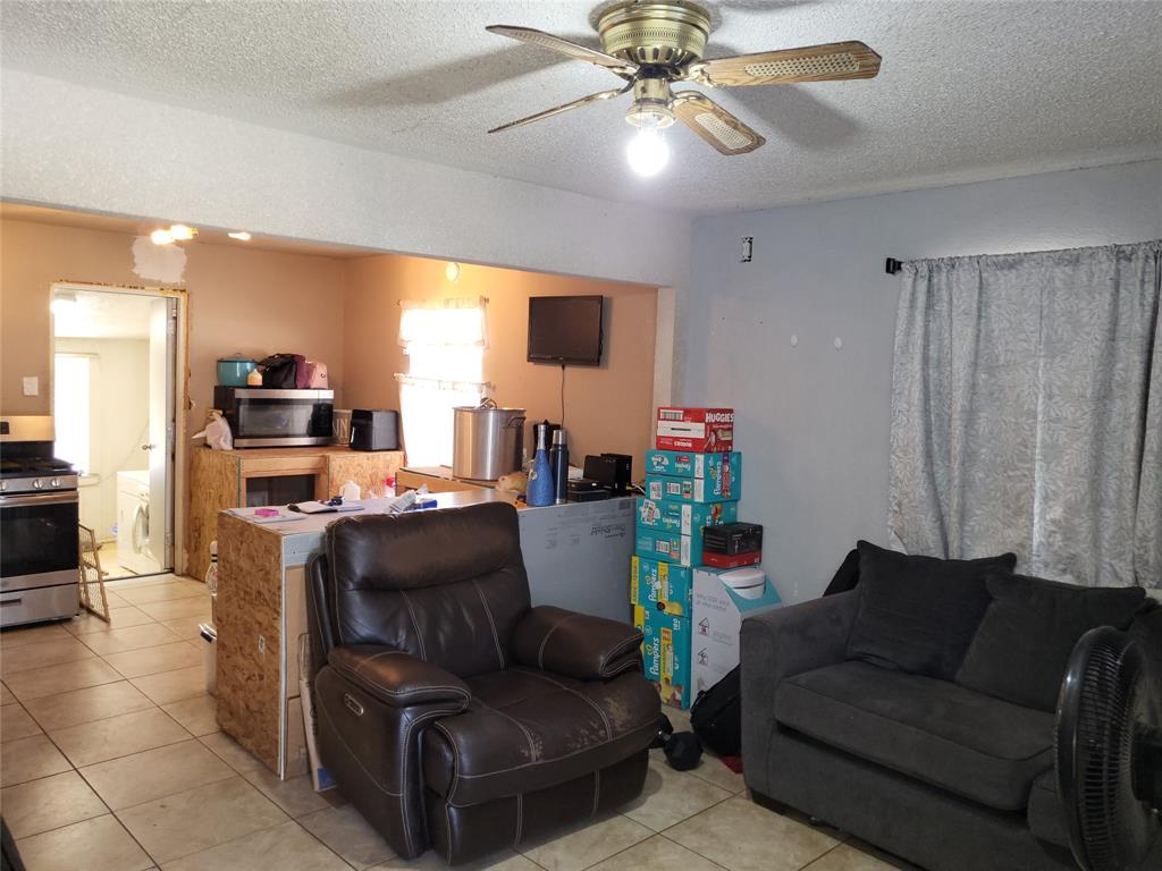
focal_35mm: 26
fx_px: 873
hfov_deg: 67.3
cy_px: 436
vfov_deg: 53.1
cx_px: 581
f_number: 1.8
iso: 125
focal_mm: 4.25
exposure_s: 1/24
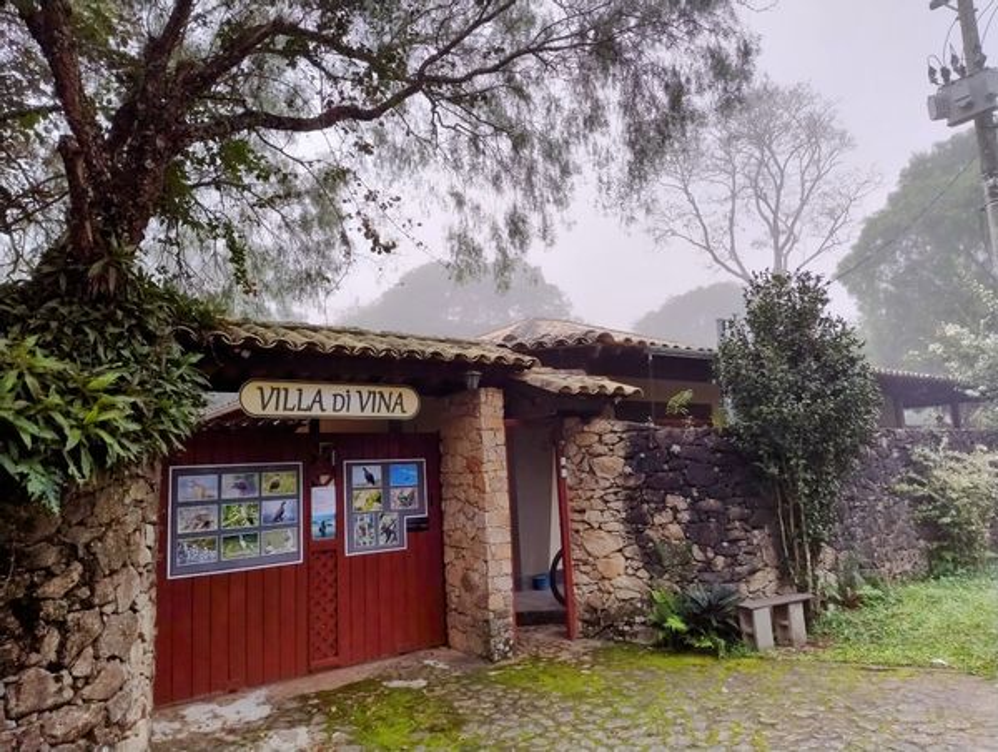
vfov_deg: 57.0
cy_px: 376
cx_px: 499
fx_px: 693
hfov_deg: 71.5
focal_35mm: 24
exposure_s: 1/120
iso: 400
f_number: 1.8
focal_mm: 5.56
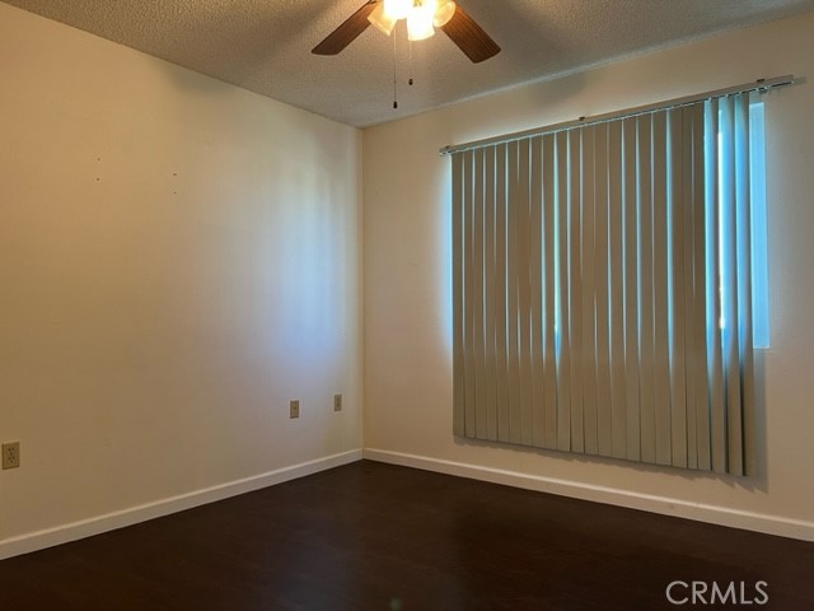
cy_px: 306
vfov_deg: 53.1
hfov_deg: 67.3
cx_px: 407
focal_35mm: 26
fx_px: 611
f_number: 1.5
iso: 125
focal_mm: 5.7
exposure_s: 1/60
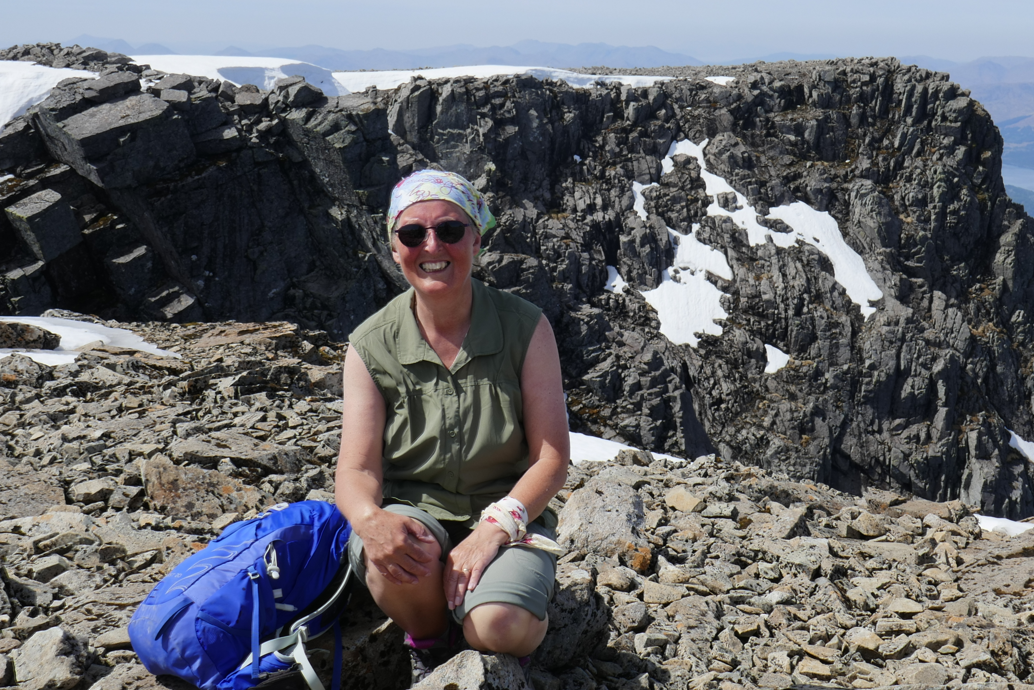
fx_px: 1321
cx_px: 613
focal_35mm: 46
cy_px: 320
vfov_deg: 29.2
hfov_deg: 42.6
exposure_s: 1/400
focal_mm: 11.3
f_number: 6.3
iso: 125
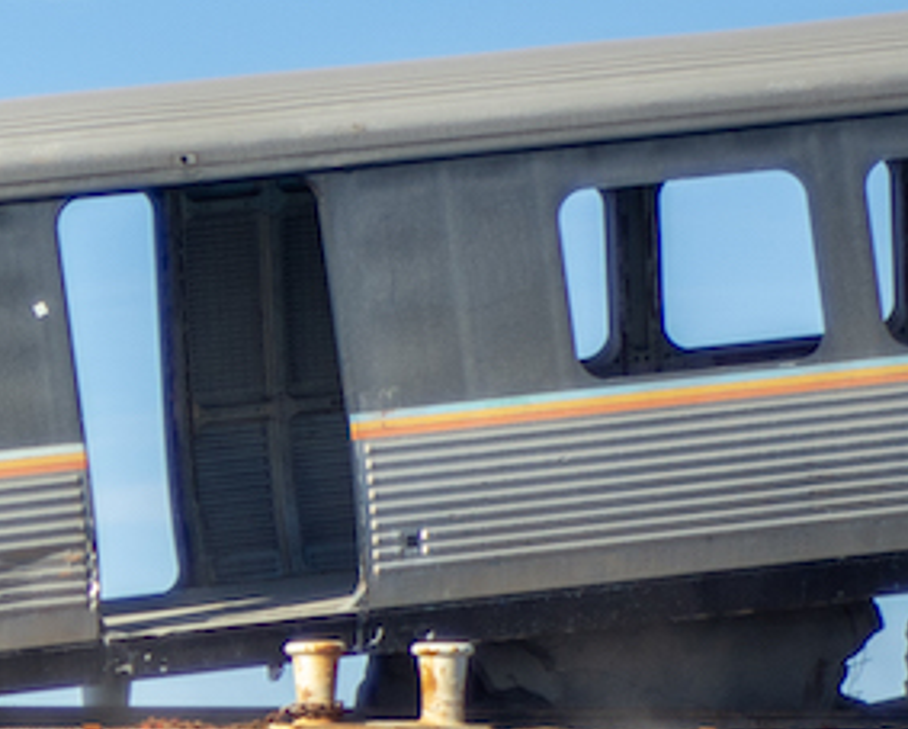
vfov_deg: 4.9
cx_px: -568
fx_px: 8555
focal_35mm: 318
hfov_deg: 6.0
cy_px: 821
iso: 100
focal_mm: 50
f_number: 1.8
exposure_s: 1/8000
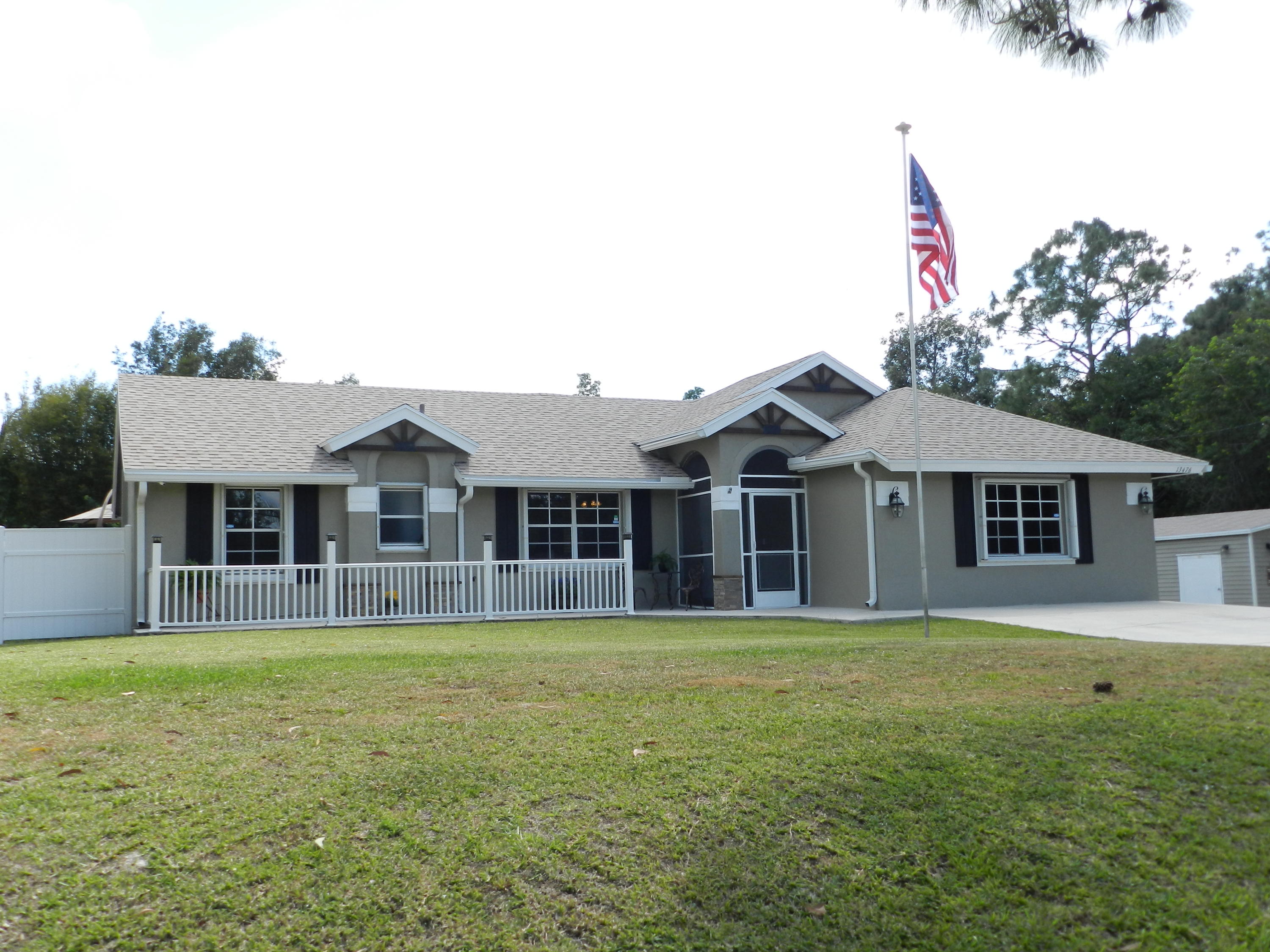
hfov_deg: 56.8
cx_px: 635
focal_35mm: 32
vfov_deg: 44.2
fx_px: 1174
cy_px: 476
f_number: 3.7
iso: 160
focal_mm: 5.6
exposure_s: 1/500
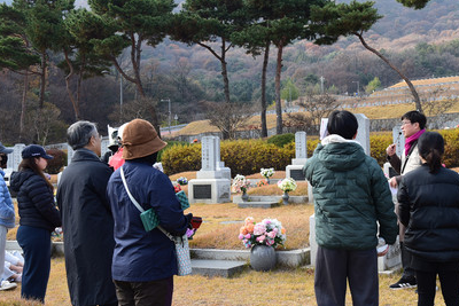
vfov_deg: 23.7
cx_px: 257
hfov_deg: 35.0
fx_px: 727
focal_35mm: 57
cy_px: 102
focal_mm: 38
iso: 160
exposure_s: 1/125
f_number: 5.6
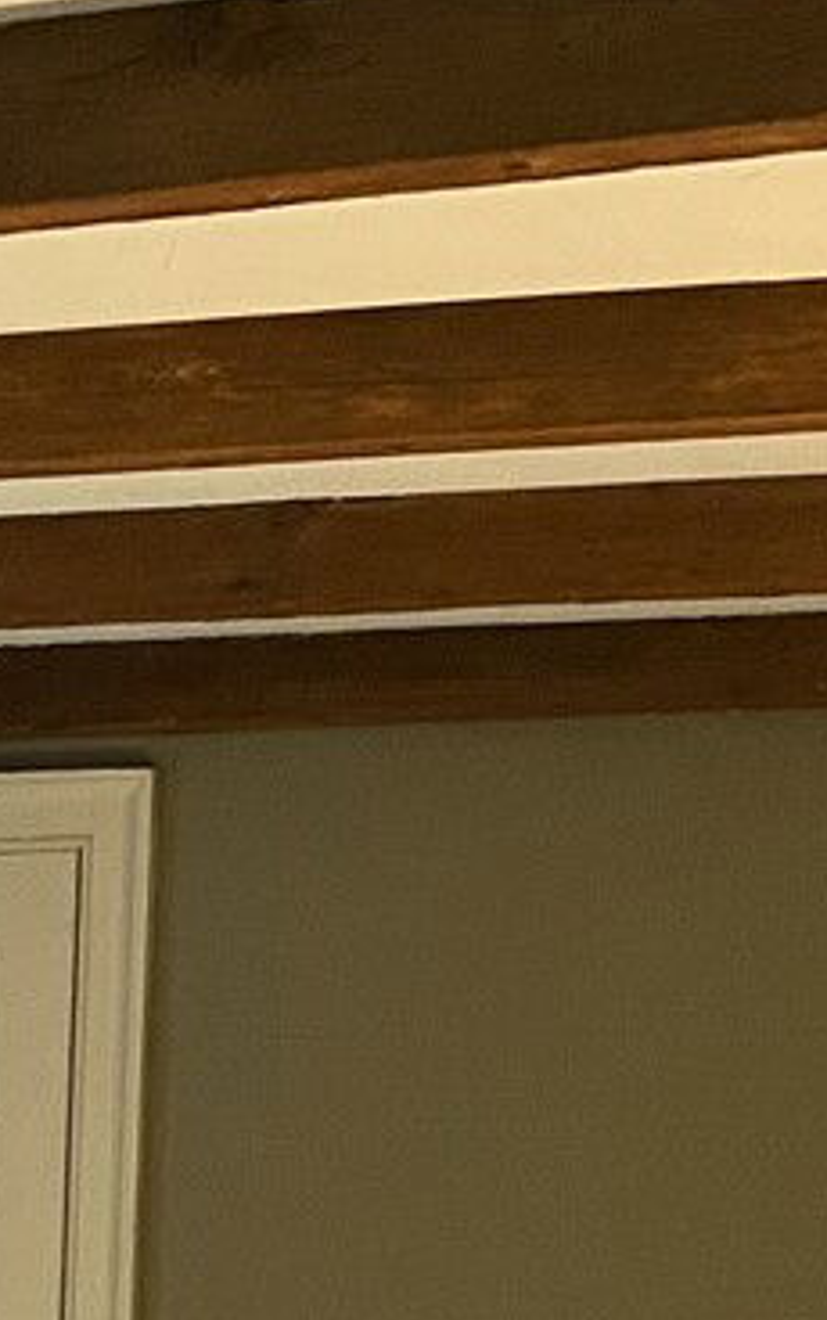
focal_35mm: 120
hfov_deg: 10.2
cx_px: -769
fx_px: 4319
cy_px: 1939
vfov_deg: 16.0
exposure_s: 1/40
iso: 400
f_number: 1.8
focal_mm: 4.25
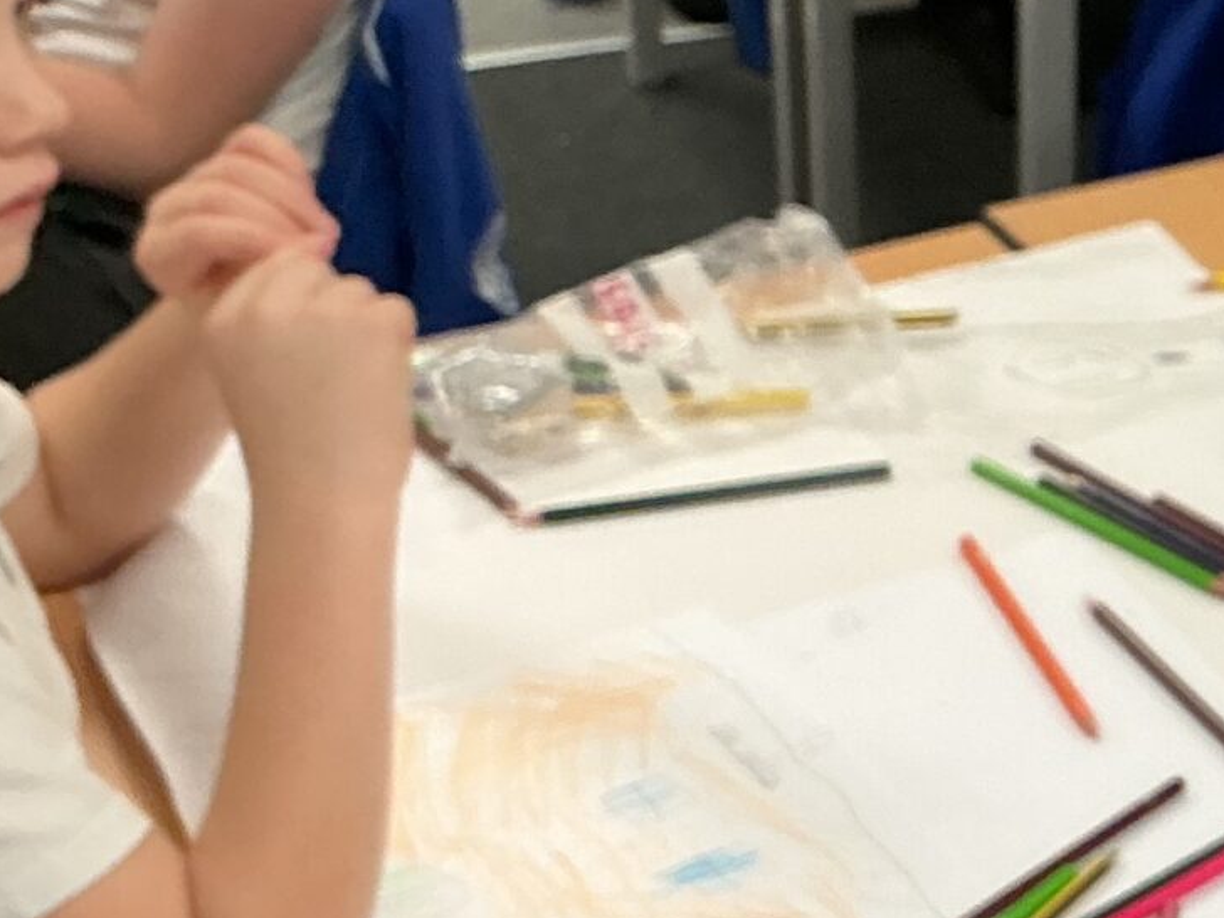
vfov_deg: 14.5
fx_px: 3607
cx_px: 1742
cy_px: 336
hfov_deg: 17.6
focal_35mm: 102
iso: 100
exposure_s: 1/60
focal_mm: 3
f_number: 1.8
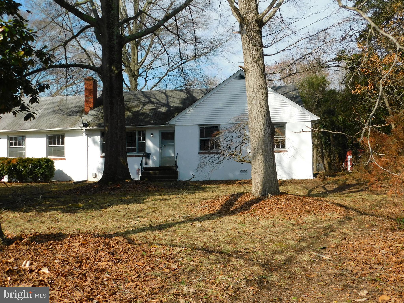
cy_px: 152
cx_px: 202
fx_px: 420
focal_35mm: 36
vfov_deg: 39.7
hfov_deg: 51.4
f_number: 3.5
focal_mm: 6.3
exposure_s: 1/1250
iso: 125
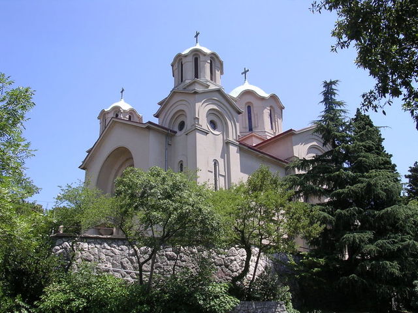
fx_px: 459
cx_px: 209
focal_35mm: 38
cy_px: 156
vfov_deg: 37.7
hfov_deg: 49.0
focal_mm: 5.8
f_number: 5.6
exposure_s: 1/154
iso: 100
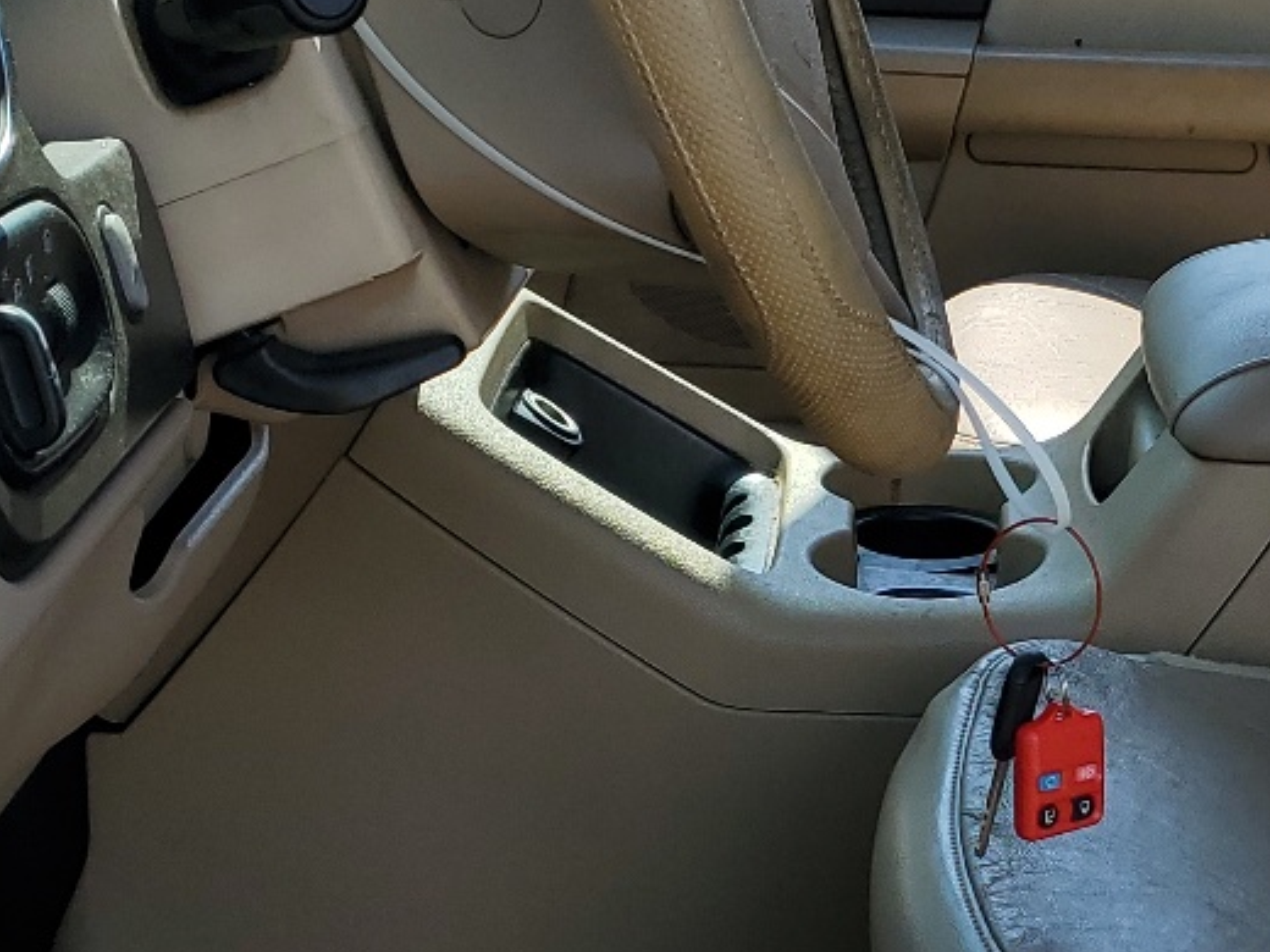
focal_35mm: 80
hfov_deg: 23.9
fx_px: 2935
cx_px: 1072
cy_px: 635
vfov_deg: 18.4
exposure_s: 1/1667
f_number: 1.5
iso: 50
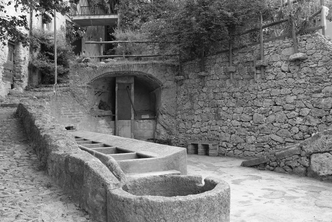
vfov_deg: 40.0
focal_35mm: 33
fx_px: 304
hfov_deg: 57.2
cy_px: 111
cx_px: 166
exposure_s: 1/60
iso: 1250
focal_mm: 22.3
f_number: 9
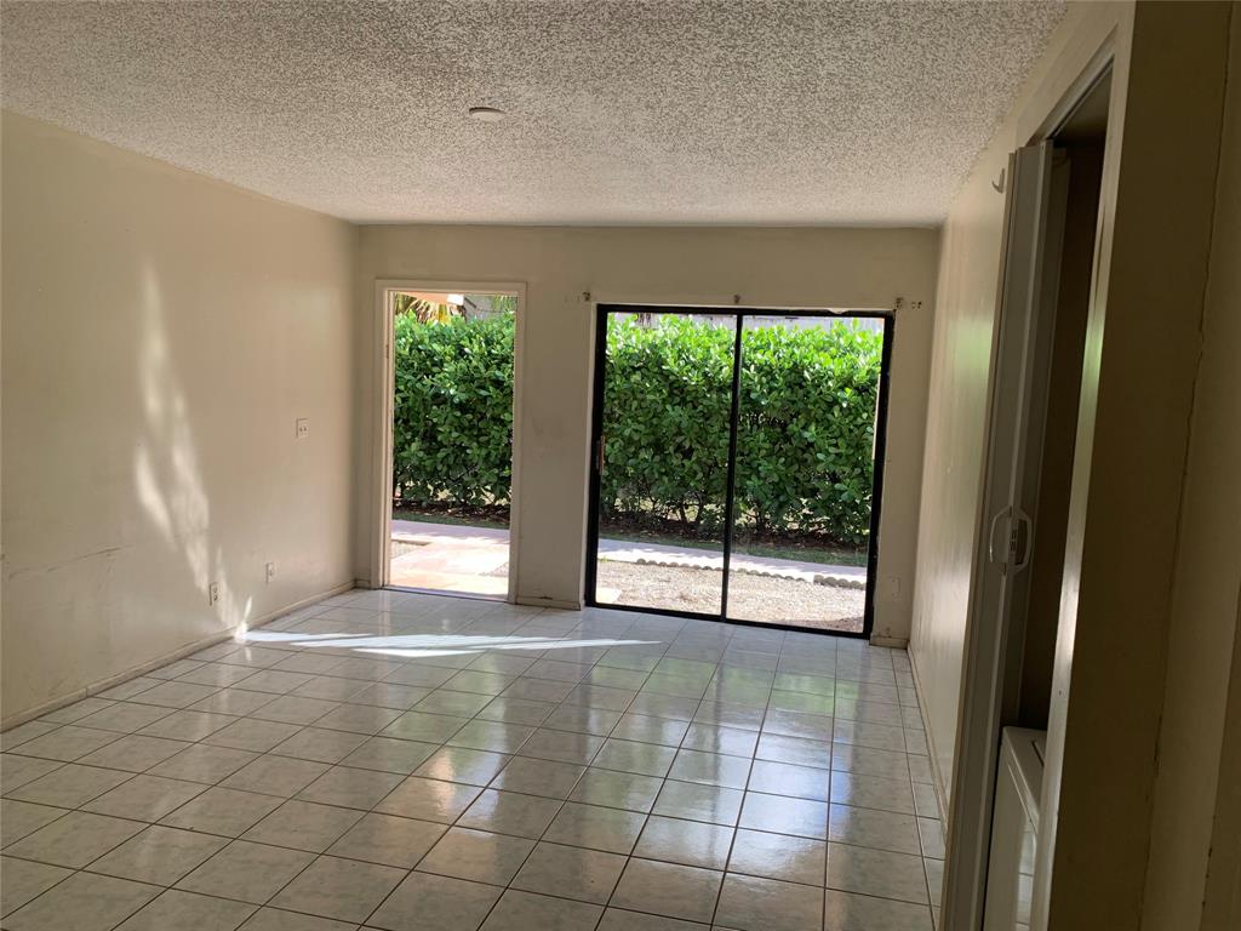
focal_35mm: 26
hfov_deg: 67.3
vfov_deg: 53.1
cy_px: 466
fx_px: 932
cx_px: 620
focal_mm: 4.25
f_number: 1.8
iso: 25
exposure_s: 1/190
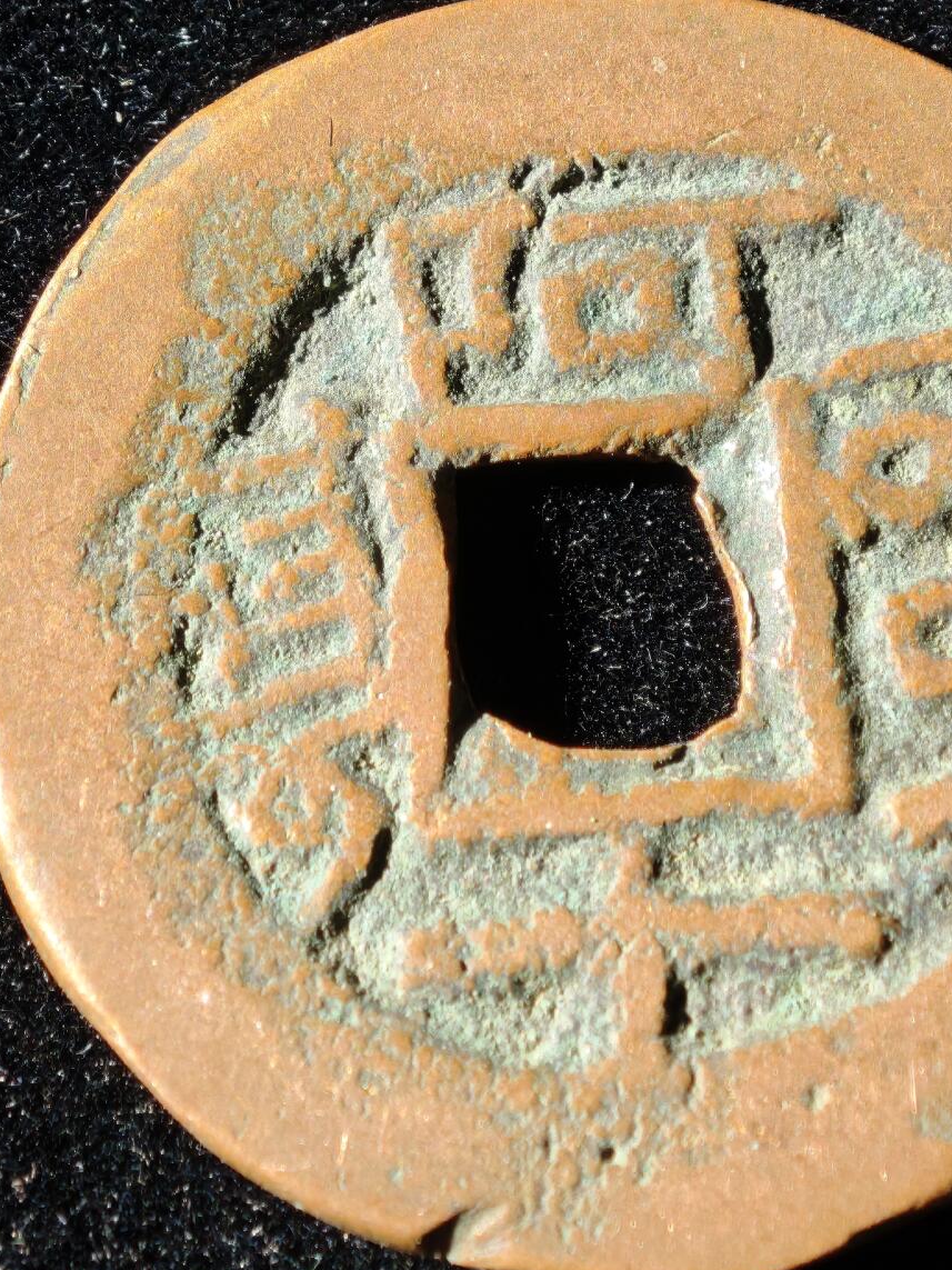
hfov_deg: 8.3
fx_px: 6528
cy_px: 483
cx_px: 567
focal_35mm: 178
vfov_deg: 11.1
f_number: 2
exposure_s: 1/100
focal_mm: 9
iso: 320
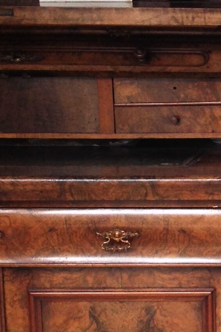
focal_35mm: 110
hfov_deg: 11.7
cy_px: 178
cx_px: 371
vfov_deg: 18.6
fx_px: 1013
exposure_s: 1/120
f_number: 2.4
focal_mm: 4.28
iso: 80
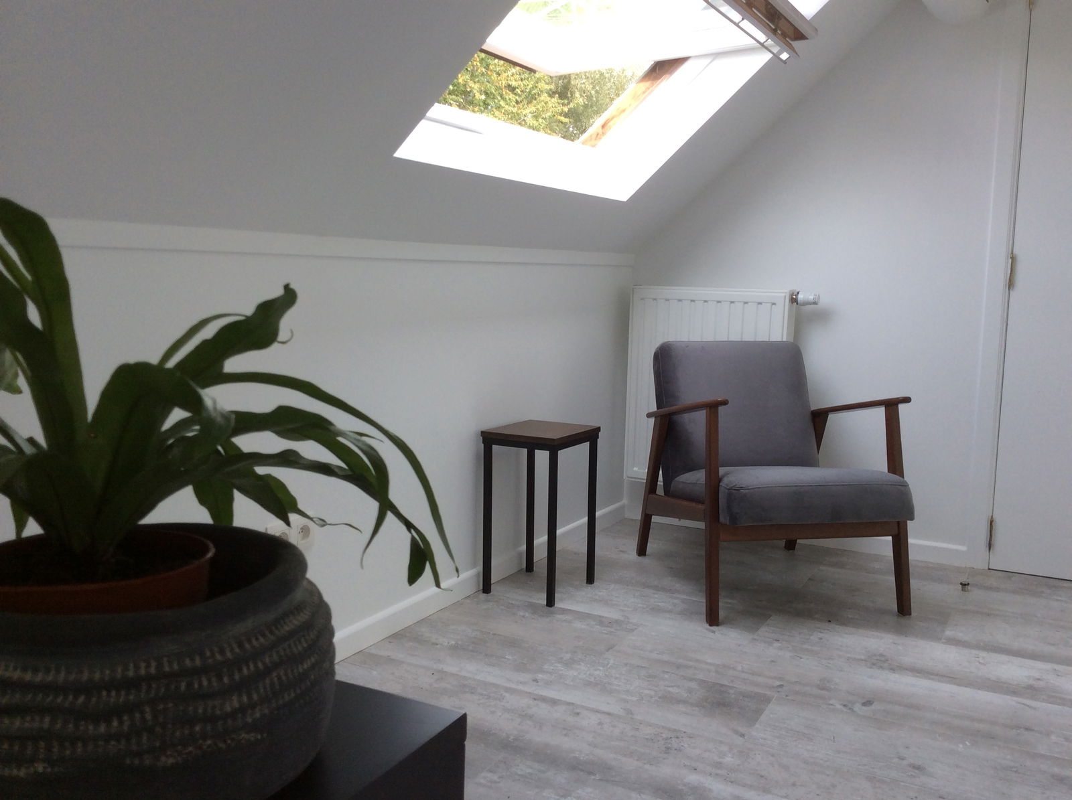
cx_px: 536
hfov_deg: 56.9
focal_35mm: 32
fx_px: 990
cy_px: 400
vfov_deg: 44.1
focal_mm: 3.3
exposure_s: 1/184
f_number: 2.4
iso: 32
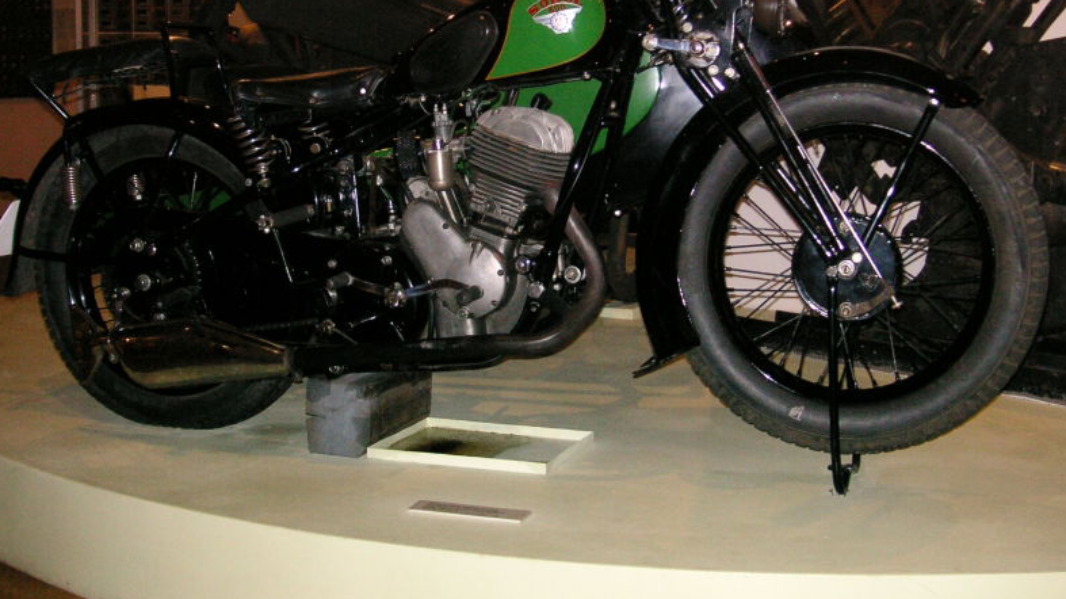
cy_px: 218
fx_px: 1158
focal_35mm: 41
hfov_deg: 49.4
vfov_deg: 28.8
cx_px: 528
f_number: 2.8
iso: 160
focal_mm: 6.1
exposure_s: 1/45
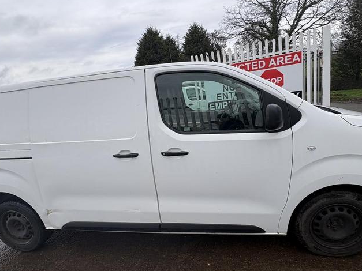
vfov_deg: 65.9
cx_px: 177
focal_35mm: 20
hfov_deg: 81.7
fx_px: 209
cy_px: 140
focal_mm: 2.22
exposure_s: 1/899
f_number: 2.2
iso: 40
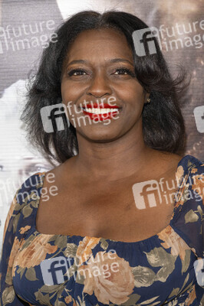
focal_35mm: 102
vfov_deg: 20.0
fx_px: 868
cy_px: 153
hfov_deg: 13.4
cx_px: 102
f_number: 5.6
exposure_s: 1/200
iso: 400
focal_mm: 102
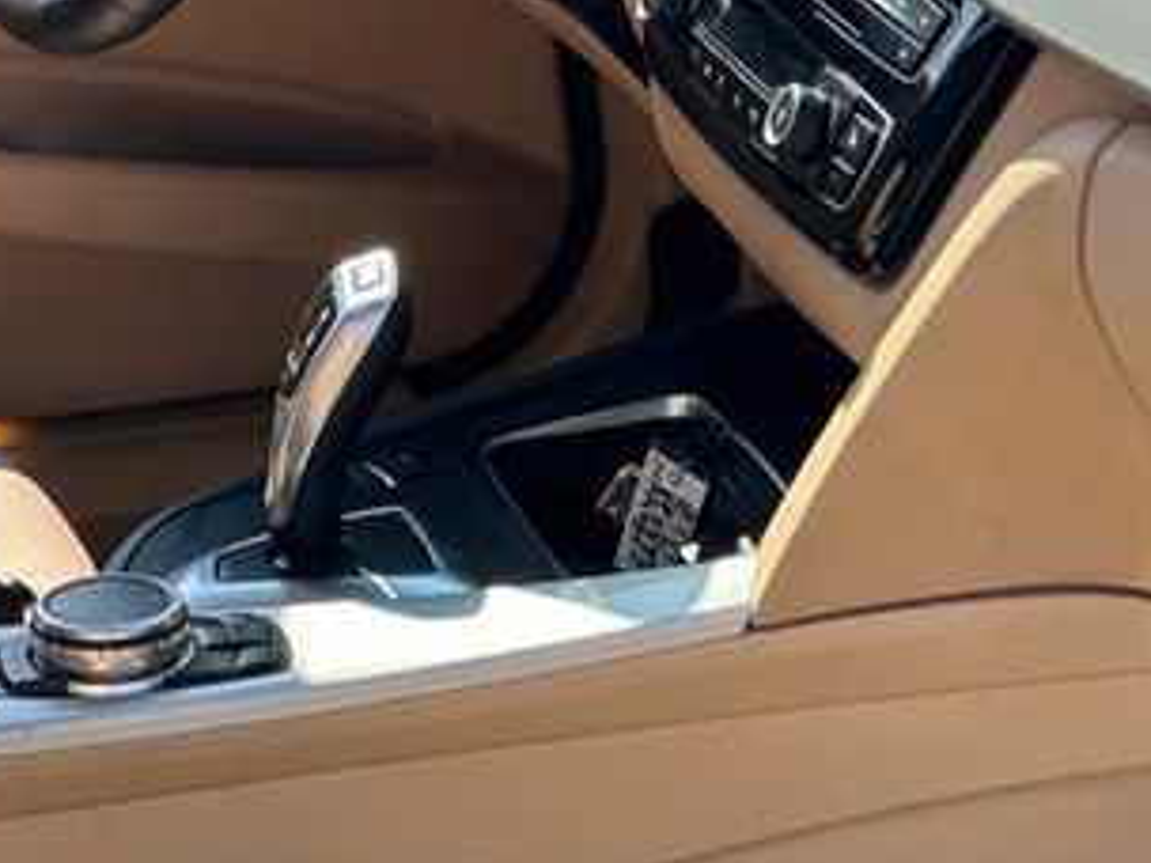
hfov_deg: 12.2
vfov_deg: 9.1
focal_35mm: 162
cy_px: 114
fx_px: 5387
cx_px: 613
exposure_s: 1/169
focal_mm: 9
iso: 25
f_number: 2.8
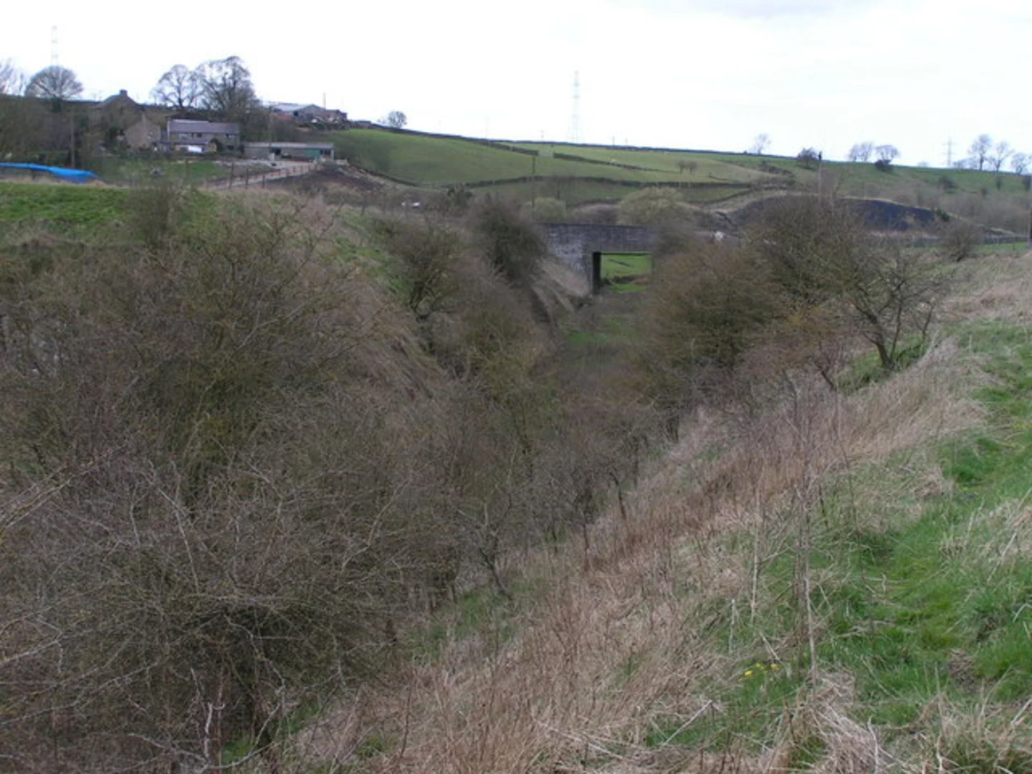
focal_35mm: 57
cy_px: 387
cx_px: 516
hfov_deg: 33.8
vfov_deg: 25.7
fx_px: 1699
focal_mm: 8.7
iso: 50
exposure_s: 1/160
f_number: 5
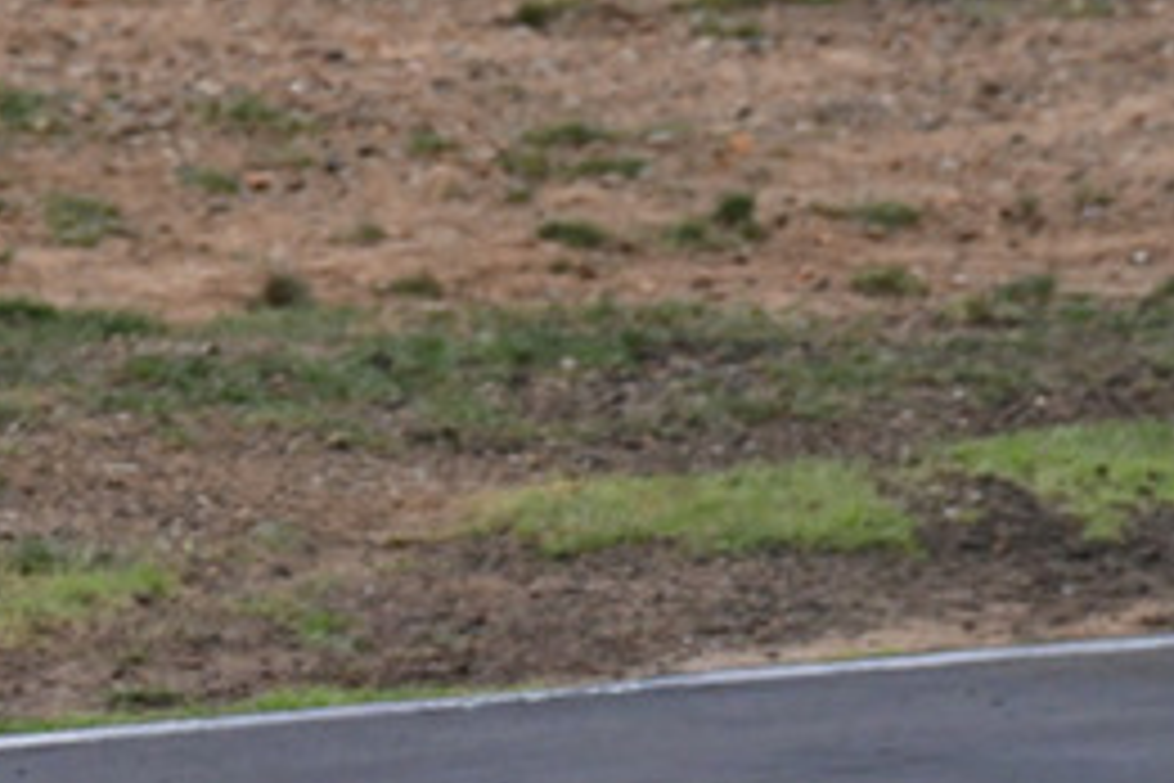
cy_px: 864
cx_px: -283
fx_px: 59935
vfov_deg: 0.7
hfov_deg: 1.1
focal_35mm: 1838
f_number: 10
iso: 2000
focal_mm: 400
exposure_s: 1/640
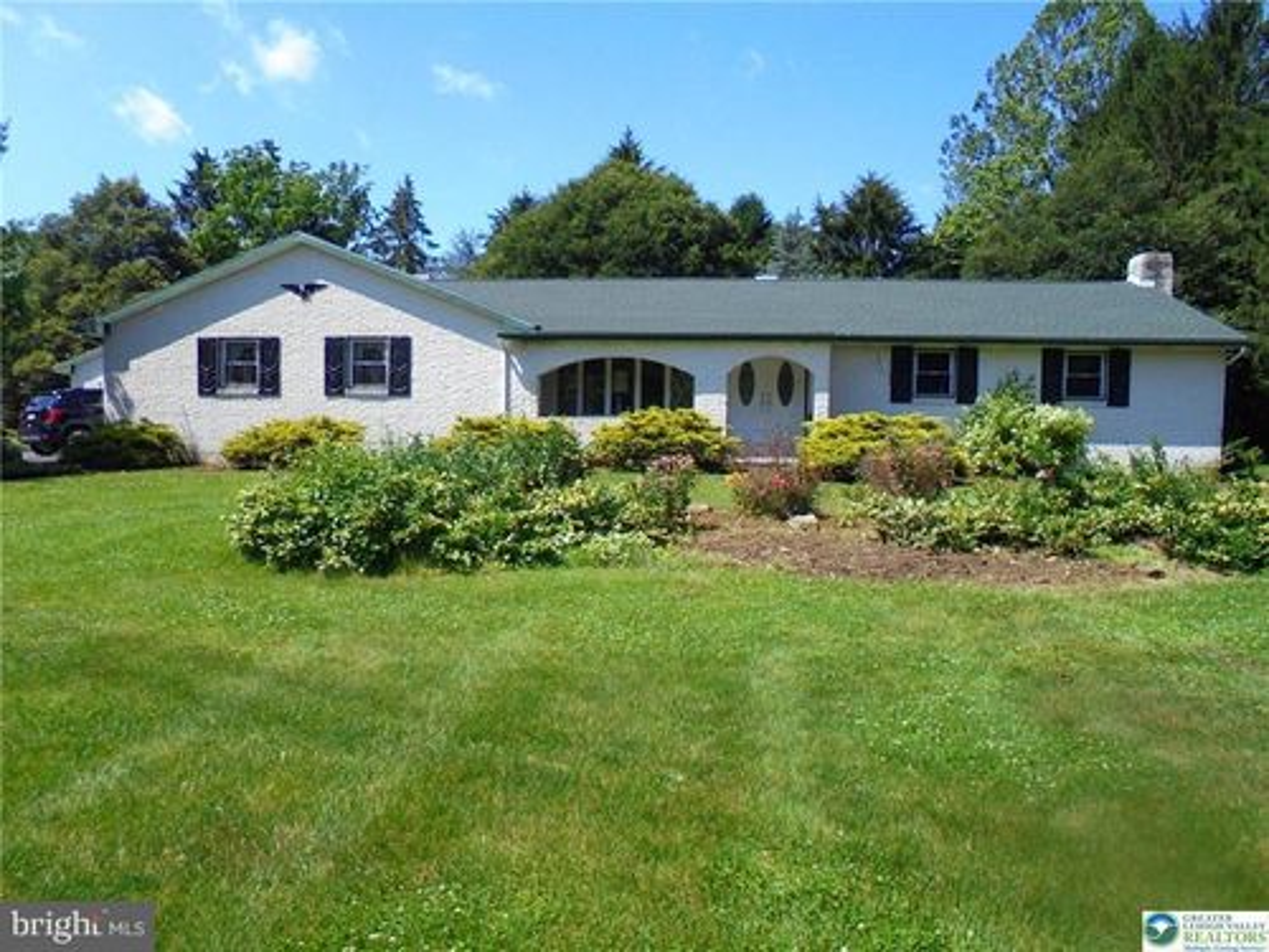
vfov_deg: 53.1
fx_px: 953
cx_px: 634
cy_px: 476
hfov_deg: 67.3
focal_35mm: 26
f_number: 11.5
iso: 400
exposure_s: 1/250
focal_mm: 4.6
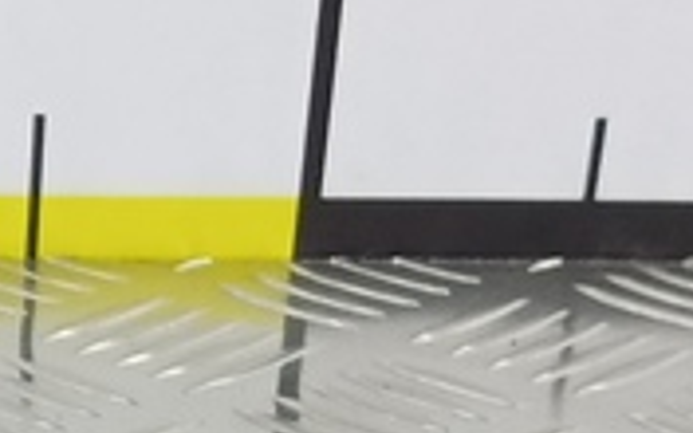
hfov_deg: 13.9
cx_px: -335
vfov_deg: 8.2
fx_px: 2682
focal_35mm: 142
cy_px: 1165
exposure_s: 1/50
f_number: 1.6
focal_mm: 4.11
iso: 150
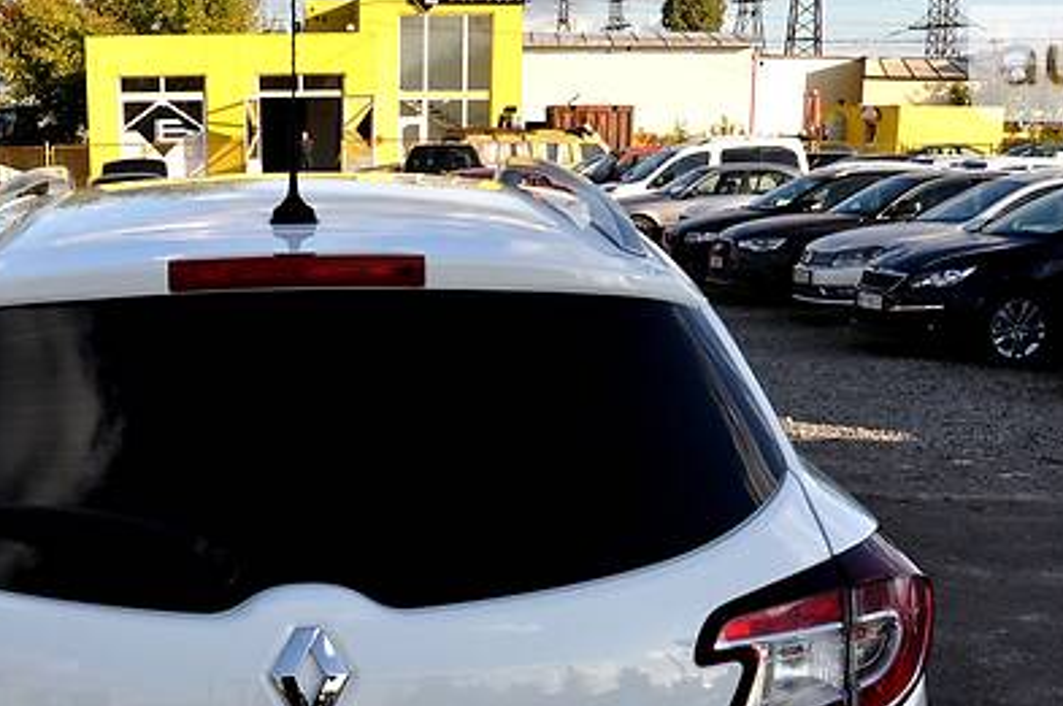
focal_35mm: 55
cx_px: 316
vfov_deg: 23.6
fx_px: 1622
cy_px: 691
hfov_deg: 35.8
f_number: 10
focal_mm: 18
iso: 500
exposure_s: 1/400
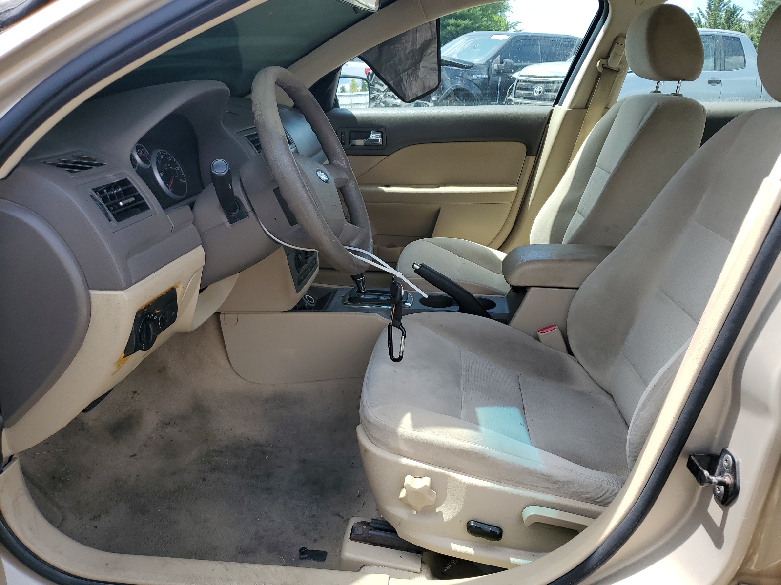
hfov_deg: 67.3
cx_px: 390
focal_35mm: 26
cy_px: 292
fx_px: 587
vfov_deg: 53.1
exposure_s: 1/909
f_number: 1.5
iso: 50
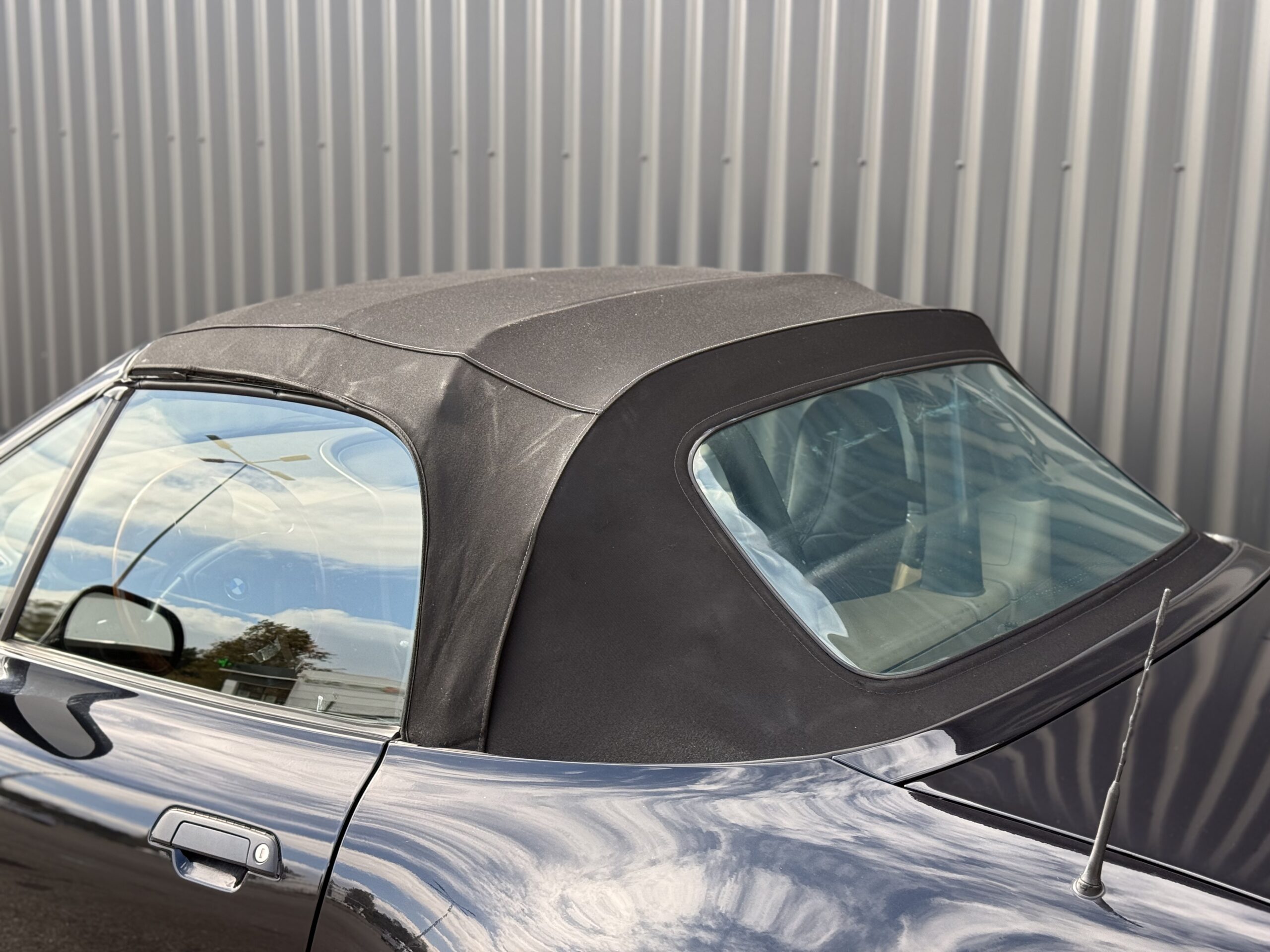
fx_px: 1761
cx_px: 635
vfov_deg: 30.3
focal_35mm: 48
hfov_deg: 39.7
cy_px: 476
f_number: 1.78
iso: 80
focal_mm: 6.76
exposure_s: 1/962
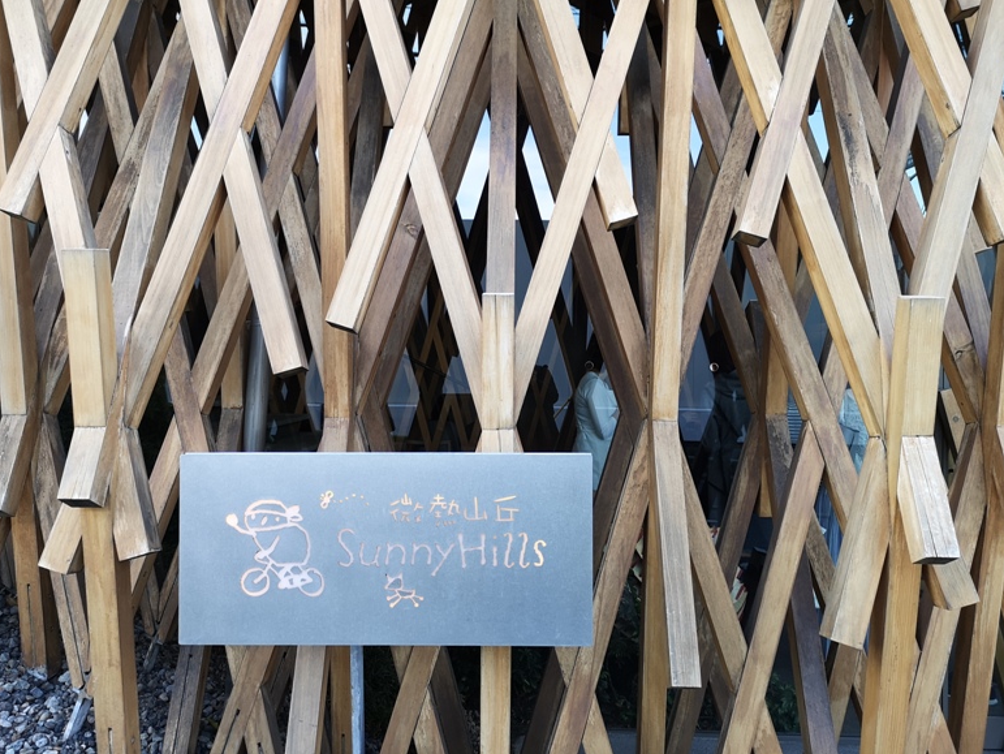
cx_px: 494
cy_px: 367
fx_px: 812
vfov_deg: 49.8
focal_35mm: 28
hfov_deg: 63.4
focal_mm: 3.95
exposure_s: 1/100
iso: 64
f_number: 1.8
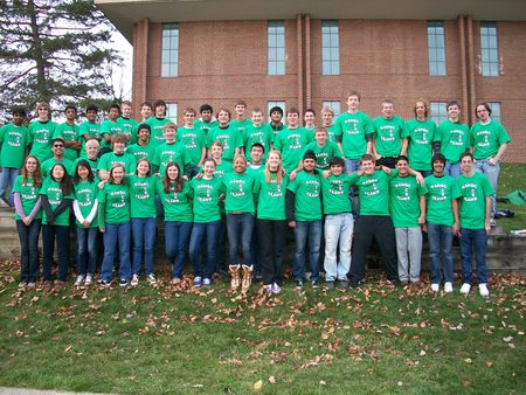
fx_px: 532
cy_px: 198
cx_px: 263
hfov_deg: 52.6
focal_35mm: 35
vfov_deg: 40.7
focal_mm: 6.3
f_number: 3.1
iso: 80
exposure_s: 1/125
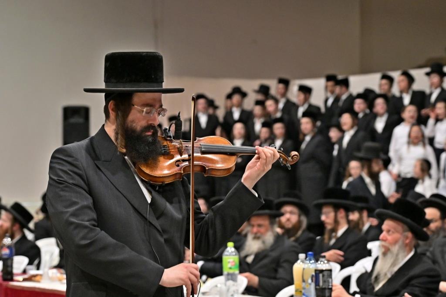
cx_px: 223
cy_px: 148
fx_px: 1462
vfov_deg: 11.6
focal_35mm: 118
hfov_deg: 17.3
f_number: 4
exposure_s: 1/250
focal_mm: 79
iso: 1000
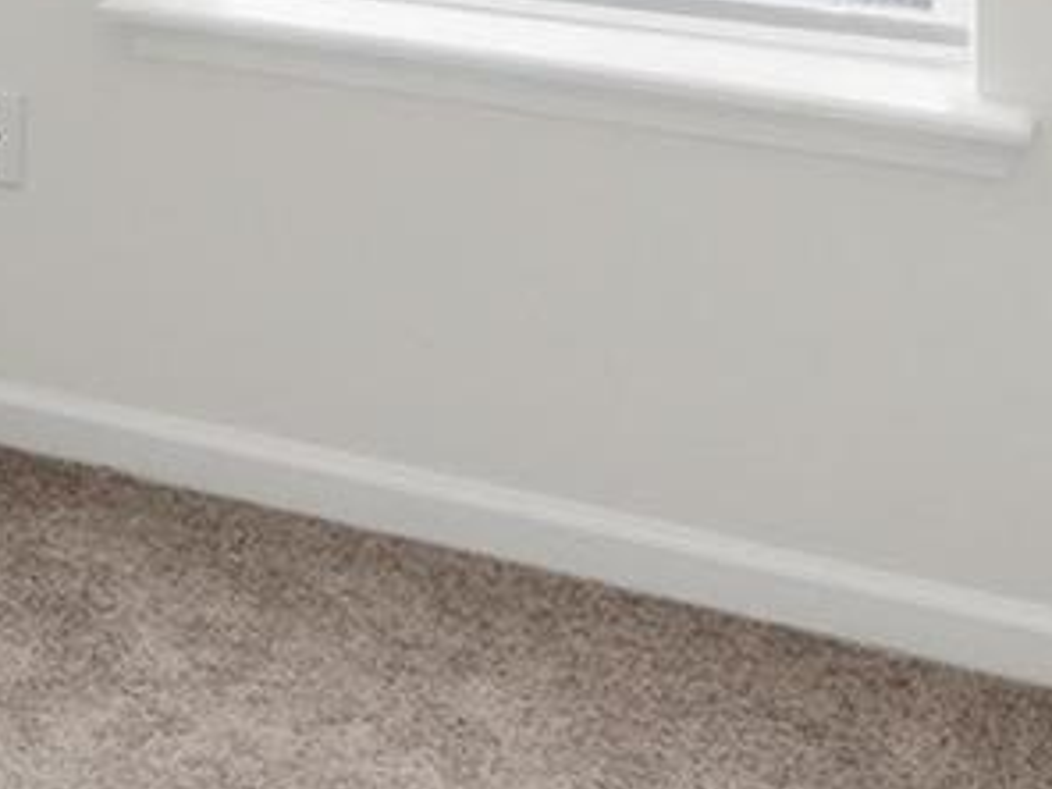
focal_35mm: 83
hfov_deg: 21.6
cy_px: -606
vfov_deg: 15.4
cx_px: -249
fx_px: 2522
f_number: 8
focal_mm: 16
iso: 800
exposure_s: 1/500
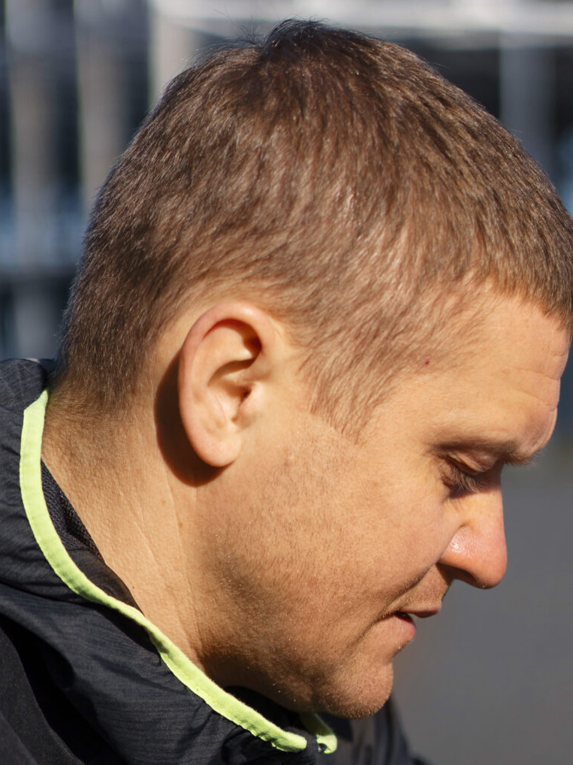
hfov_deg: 11.1
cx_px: 373
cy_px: 942
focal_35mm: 133
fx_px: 2937
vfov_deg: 14.3
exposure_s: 1/5000
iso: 100
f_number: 2.2
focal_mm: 55
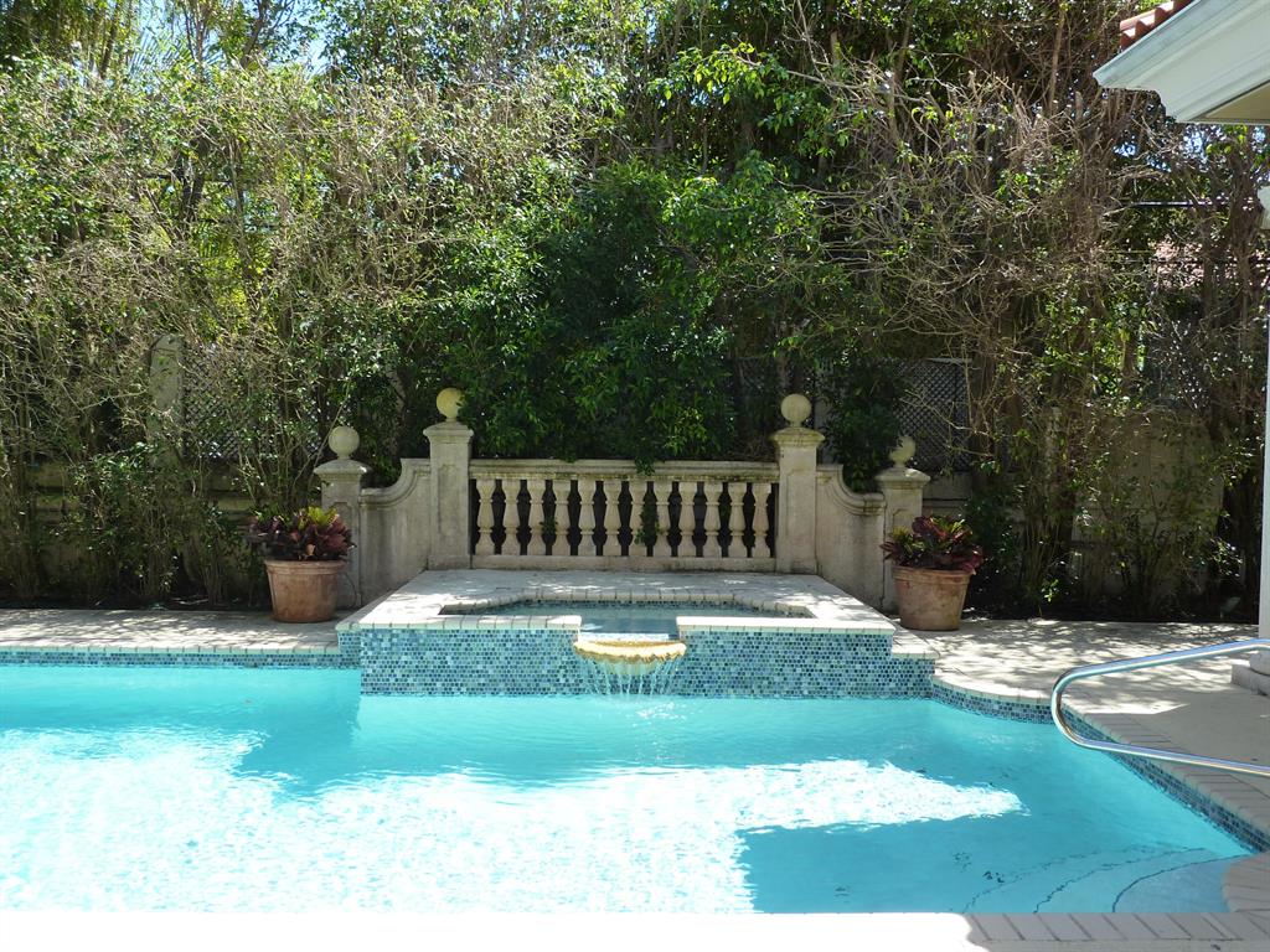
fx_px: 1101
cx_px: 635
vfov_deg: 46.8
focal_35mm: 30
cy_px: 476
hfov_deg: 60.0
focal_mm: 5
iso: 125
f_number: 4
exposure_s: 1/200
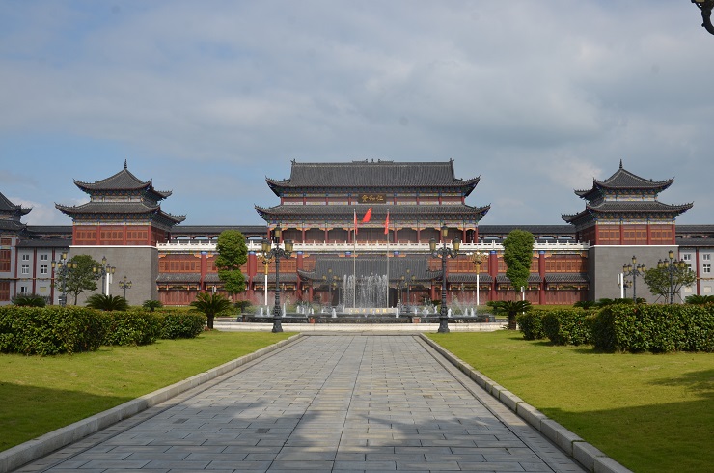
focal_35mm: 38
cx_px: 357
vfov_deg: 35.3
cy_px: 236
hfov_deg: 51.4
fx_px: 742
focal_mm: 25
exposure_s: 1/320
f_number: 9
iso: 100
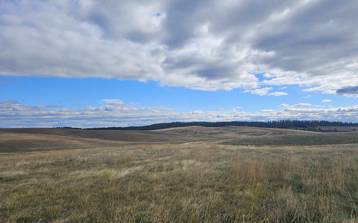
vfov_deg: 49.2
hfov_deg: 72.5
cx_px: 182
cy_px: 122
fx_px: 244
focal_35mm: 25
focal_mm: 6.3
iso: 10
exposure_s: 1/1038
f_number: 1.7
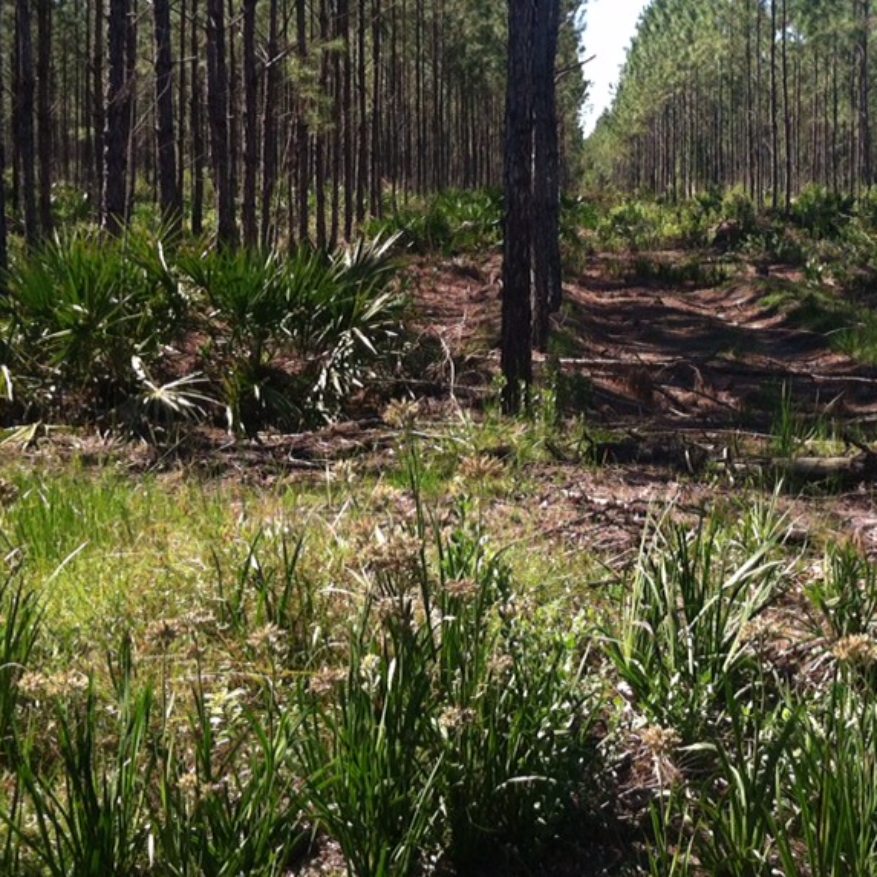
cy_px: 219
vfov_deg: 24.7
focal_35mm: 69
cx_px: 666
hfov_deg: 24.7
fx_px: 1978
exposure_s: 1/441
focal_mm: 3.85
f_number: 2.8
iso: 80
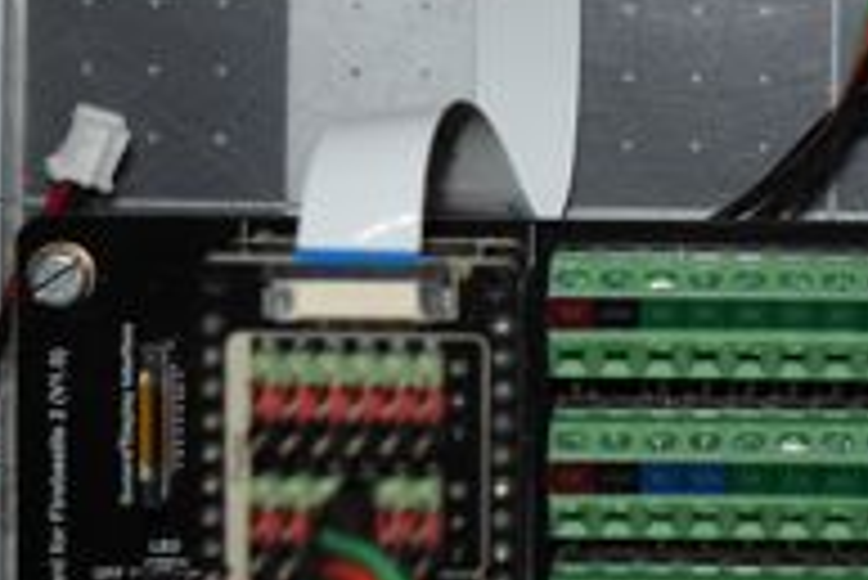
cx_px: 760
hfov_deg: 18.0
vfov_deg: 12.1
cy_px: -63
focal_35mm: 112
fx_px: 2702
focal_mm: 20
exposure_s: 1/60
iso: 160
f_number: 3.5
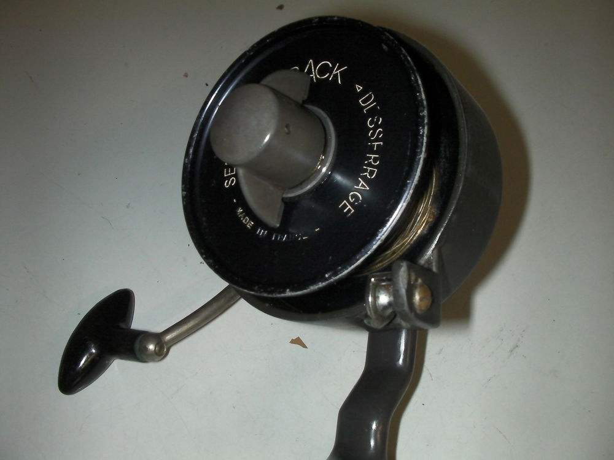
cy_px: 230
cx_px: 307
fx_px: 674
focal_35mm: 38
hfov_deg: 49.0
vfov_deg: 37.7
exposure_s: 1/30
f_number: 5.6
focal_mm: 6.3
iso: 200
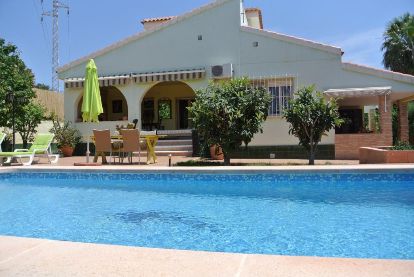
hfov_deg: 67.3
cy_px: 138
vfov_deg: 48.0
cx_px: 207
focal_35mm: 27
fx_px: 311
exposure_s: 1/800
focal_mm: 10
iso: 100
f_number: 5
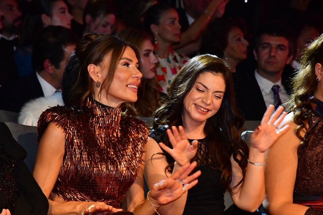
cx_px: 162
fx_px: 1884
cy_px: 108
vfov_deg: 6.5
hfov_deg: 9.8
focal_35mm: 210
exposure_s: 1/125
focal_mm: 140
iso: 2500
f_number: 9
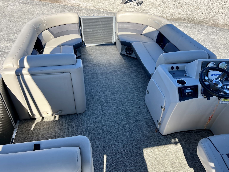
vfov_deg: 51.4
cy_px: 88
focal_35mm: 27
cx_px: 117
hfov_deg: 65.3
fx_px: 179
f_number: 1.6
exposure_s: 1/1372
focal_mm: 5.1
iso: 50
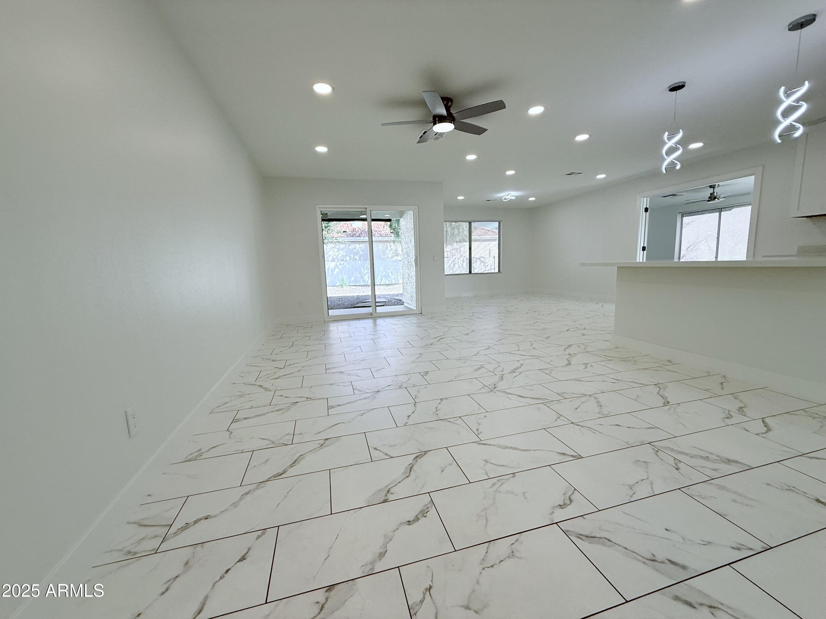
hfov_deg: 102.1
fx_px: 334
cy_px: 310
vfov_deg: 85.7
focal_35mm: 14
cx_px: 413
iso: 50
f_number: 2.2
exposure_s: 1/184
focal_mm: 2.22
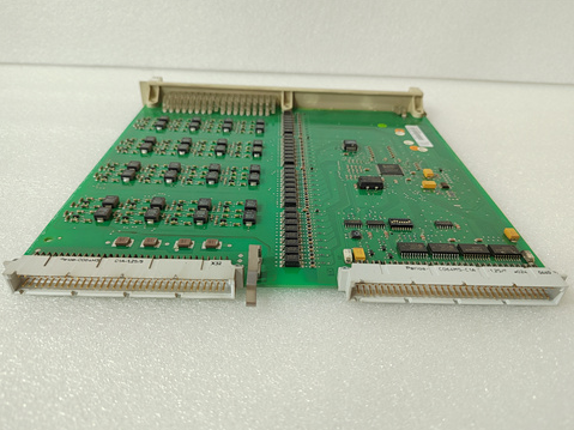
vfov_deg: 56.8
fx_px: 398
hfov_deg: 71.6
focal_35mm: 24
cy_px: 221
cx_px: 289
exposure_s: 1/50
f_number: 1.9
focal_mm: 5.52
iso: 1378
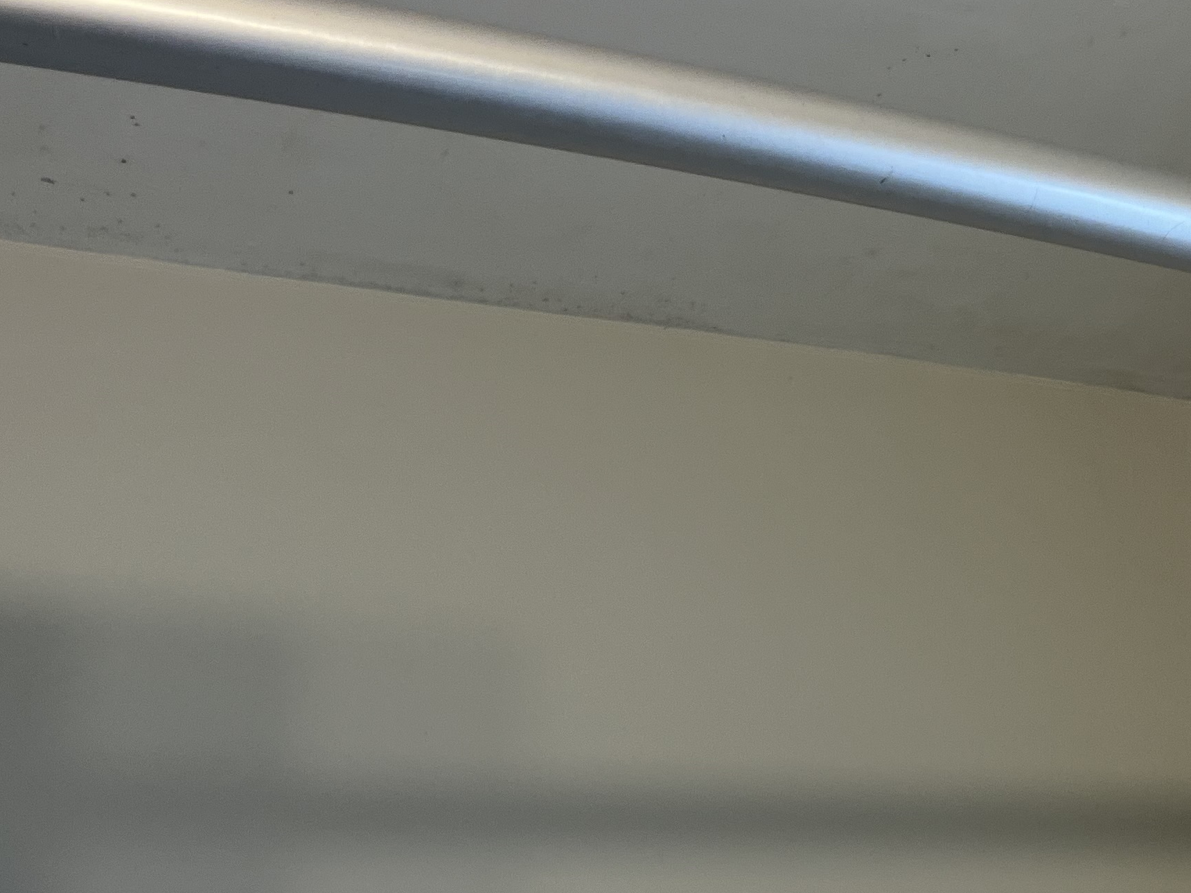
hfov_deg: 31.0
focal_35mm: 61
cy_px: 653
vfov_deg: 23.8
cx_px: 918
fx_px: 2099
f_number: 1.6
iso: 80
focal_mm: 5.1
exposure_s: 1/121
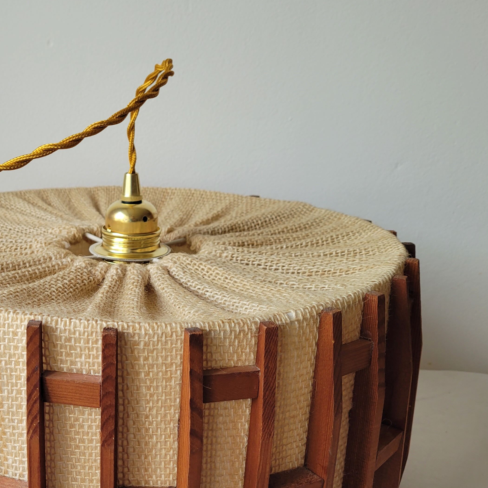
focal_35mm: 44
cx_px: 82
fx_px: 702
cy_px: 325
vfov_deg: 37.9
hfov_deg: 36.7
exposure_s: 1/100
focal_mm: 5.4
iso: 64
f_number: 1.8
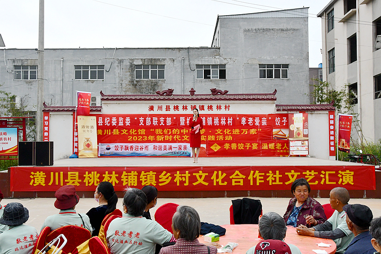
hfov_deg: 49.6
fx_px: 413
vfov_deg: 34.2
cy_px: 127
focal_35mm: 39
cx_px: 190
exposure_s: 1/1000
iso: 1250
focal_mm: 26
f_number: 16
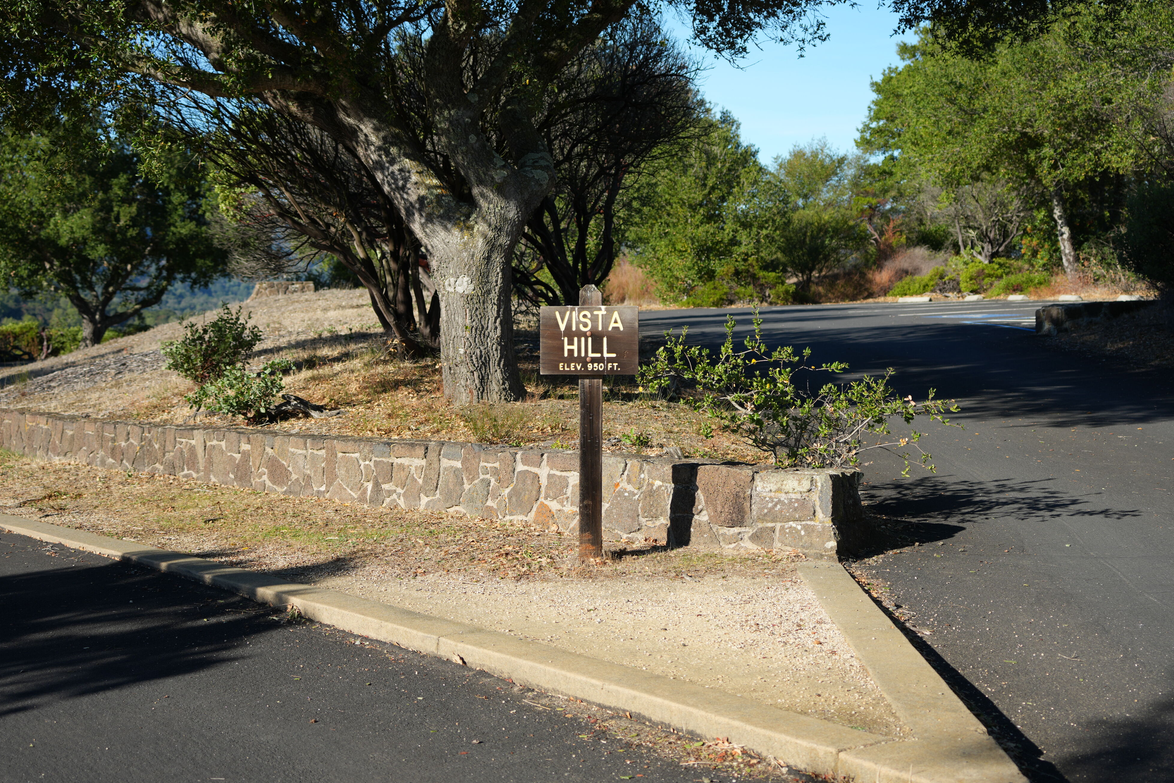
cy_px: 355
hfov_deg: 35.6
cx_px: 593
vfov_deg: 24.2
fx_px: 1826
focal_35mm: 56
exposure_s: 1/500
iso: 125
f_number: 4.5
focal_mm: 51
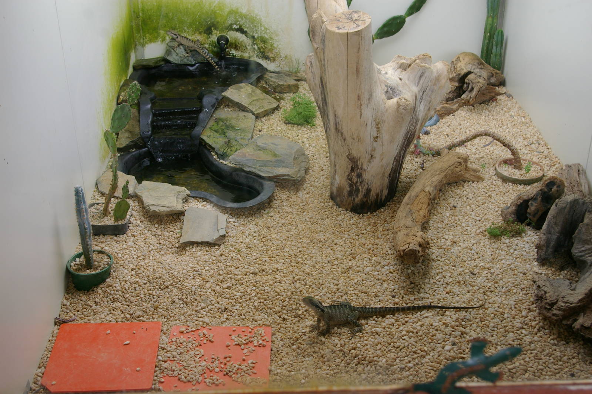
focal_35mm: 46
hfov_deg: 42.4
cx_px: 296
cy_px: 197
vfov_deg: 28.9
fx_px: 764
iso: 400
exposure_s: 1/90
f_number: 5.6
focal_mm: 31
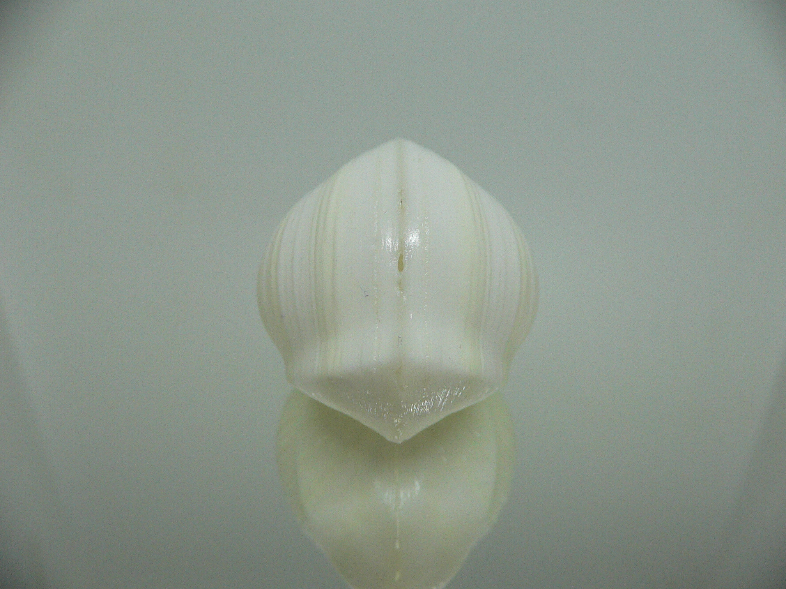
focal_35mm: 35
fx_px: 795
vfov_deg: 40.7
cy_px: 294
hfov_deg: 52.6
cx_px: 393
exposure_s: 1/60
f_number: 2.8
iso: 200
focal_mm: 4.6
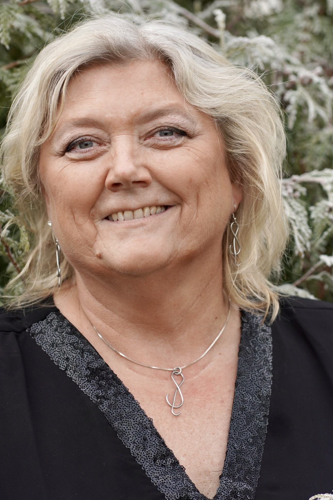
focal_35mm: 144
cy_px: 252
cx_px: 149
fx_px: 1992
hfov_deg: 9.6
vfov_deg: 14.3
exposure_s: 1/160
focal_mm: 85
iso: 250
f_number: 4
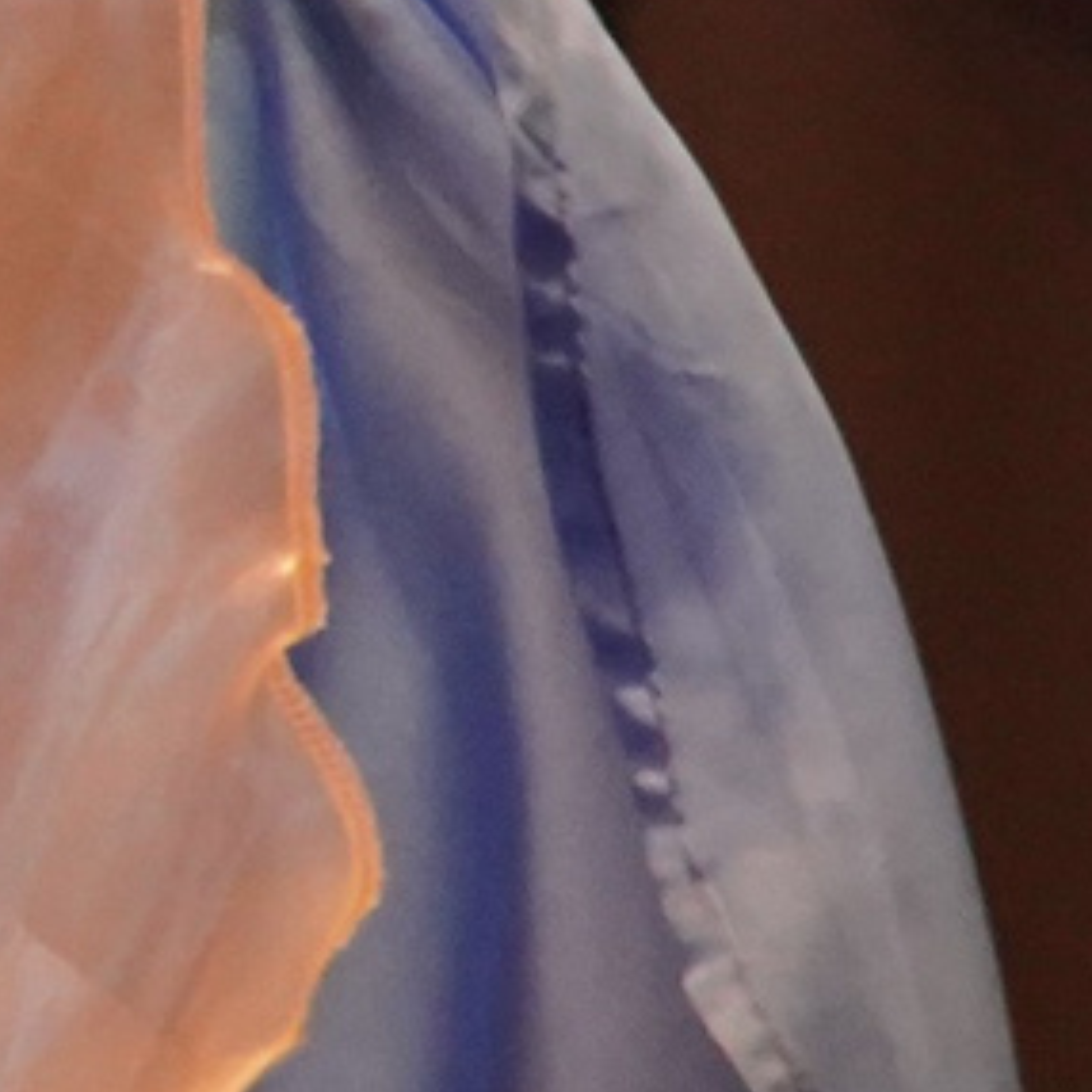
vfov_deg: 1.1
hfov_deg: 1.1
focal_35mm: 1524
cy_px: -708
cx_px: -2860
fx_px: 54392
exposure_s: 1/500
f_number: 5
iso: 3200
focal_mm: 200
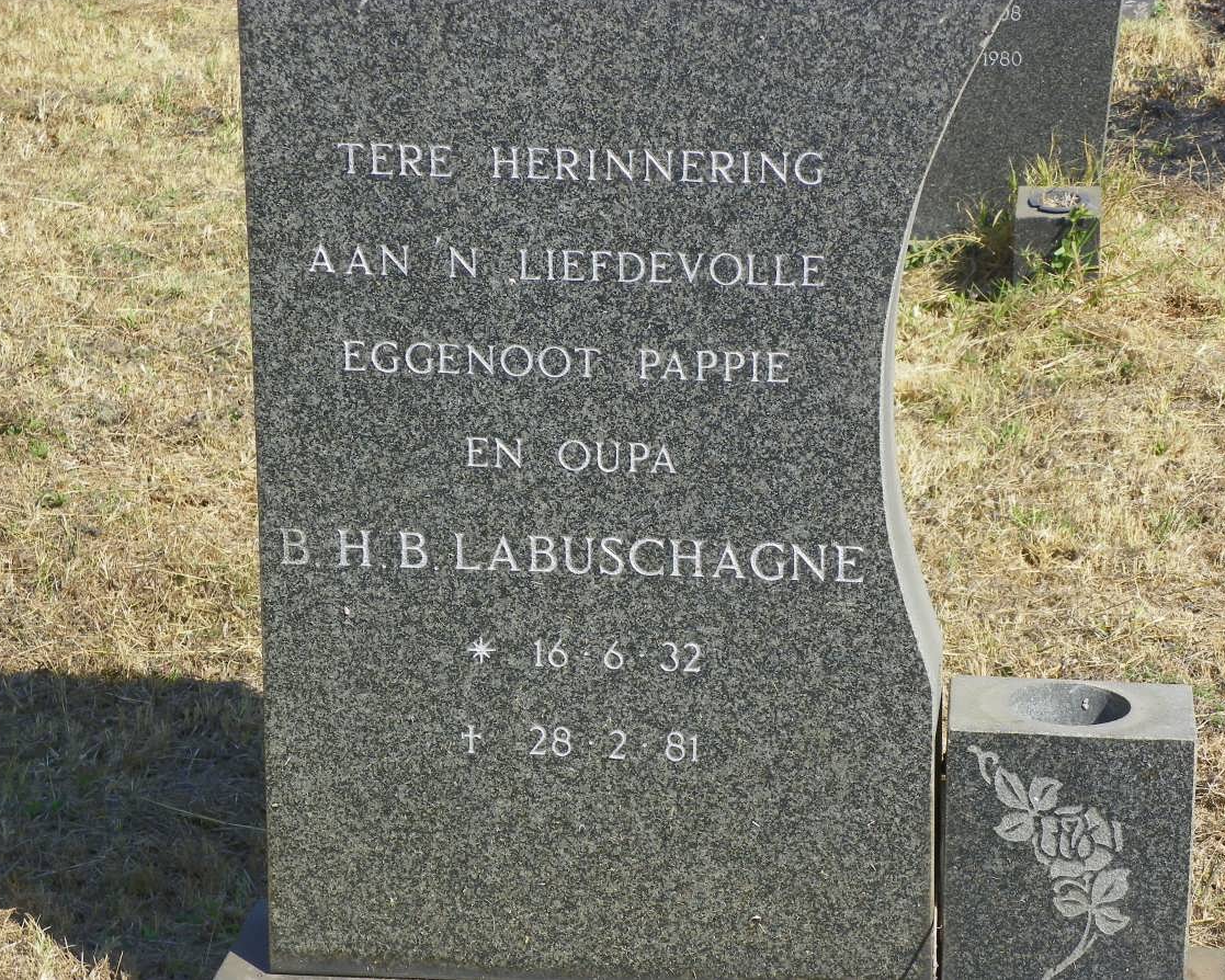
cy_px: 488
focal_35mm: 108
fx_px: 3916
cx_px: 623
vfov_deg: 14.3
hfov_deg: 17.8
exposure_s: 1/200
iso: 64
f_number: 4.5
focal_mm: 18.3
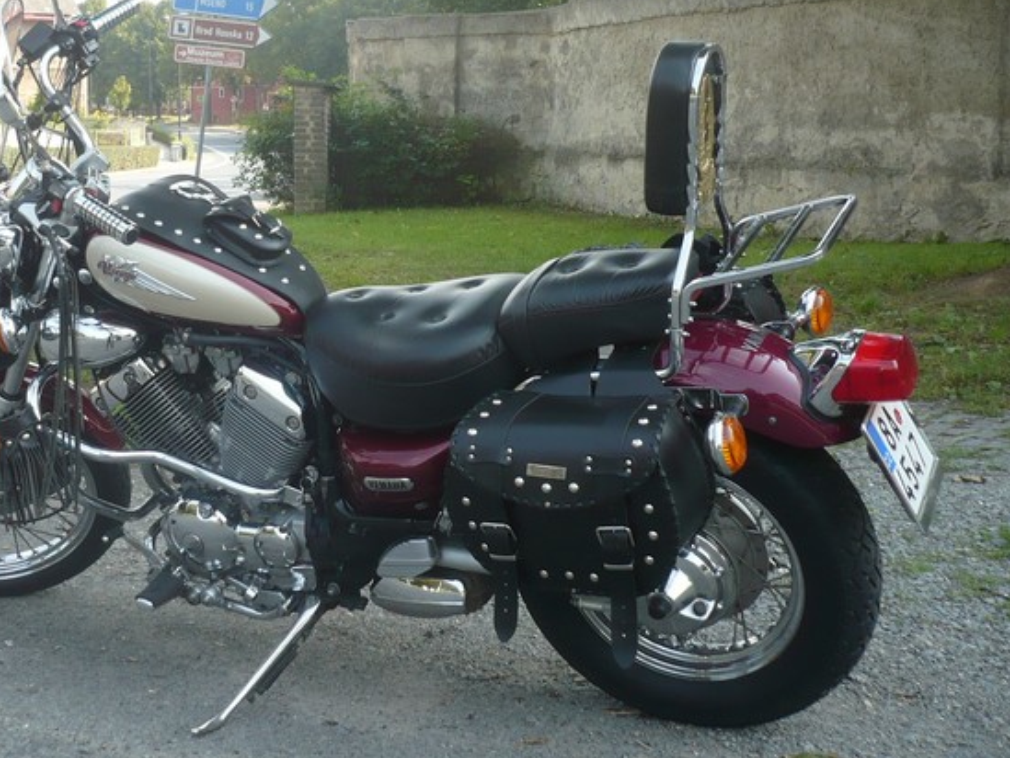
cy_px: 235
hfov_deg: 37.1
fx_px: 1488
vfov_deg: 28.3
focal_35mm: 51
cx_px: 337
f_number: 2.8
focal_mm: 5.8
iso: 100
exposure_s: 1/250
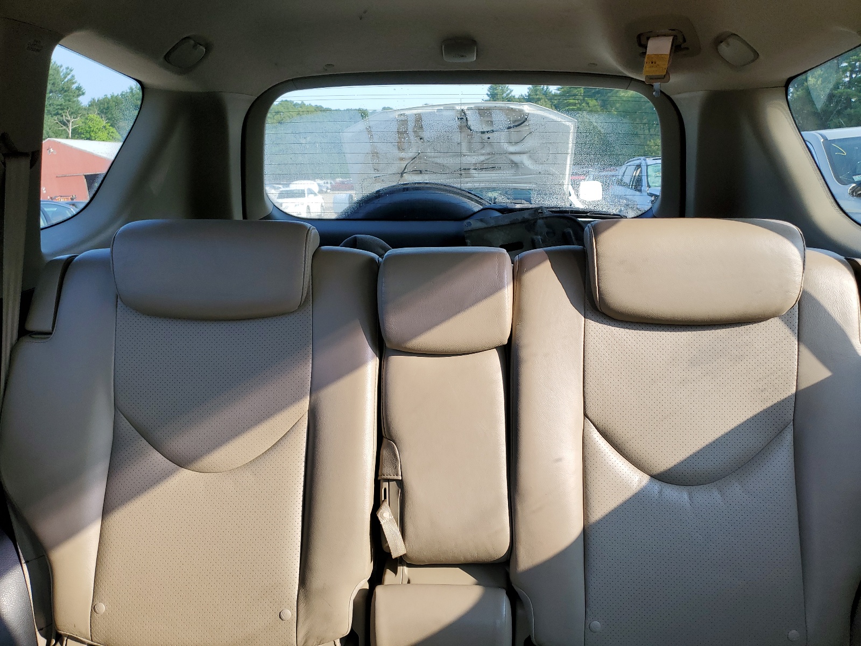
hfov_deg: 67.3
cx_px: 430
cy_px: 323
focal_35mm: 26
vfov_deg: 53.1
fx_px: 647
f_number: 1.5
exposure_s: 1/222
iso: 50
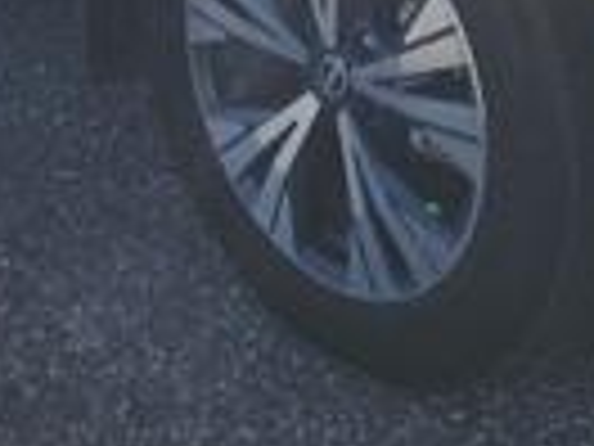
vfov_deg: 15.3
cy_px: -248
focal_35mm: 88
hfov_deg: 21.9
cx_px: 495
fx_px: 1510
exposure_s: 1/922
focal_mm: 6.4
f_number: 1.8
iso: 50
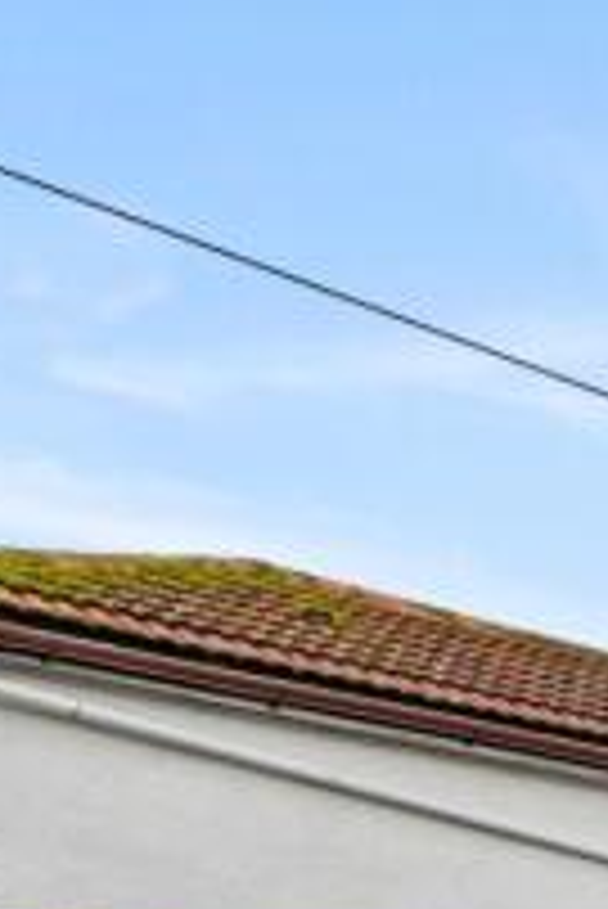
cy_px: 1429
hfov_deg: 10.4
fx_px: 1795
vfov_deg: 22.4
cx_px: 1986
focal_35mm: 71
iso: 640
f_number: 8
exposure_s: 1/250
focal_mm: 14
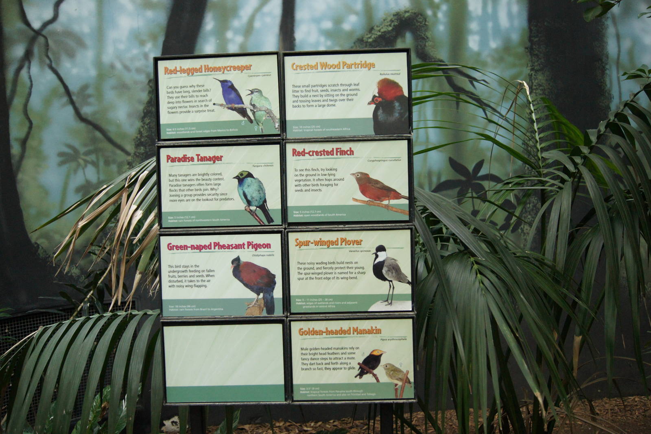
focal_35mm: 33
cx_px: 326
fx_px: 597
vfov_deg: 40.0
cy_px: 217
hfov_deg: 57.2
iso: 1600
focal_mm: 22
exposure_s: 1/80
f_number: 4
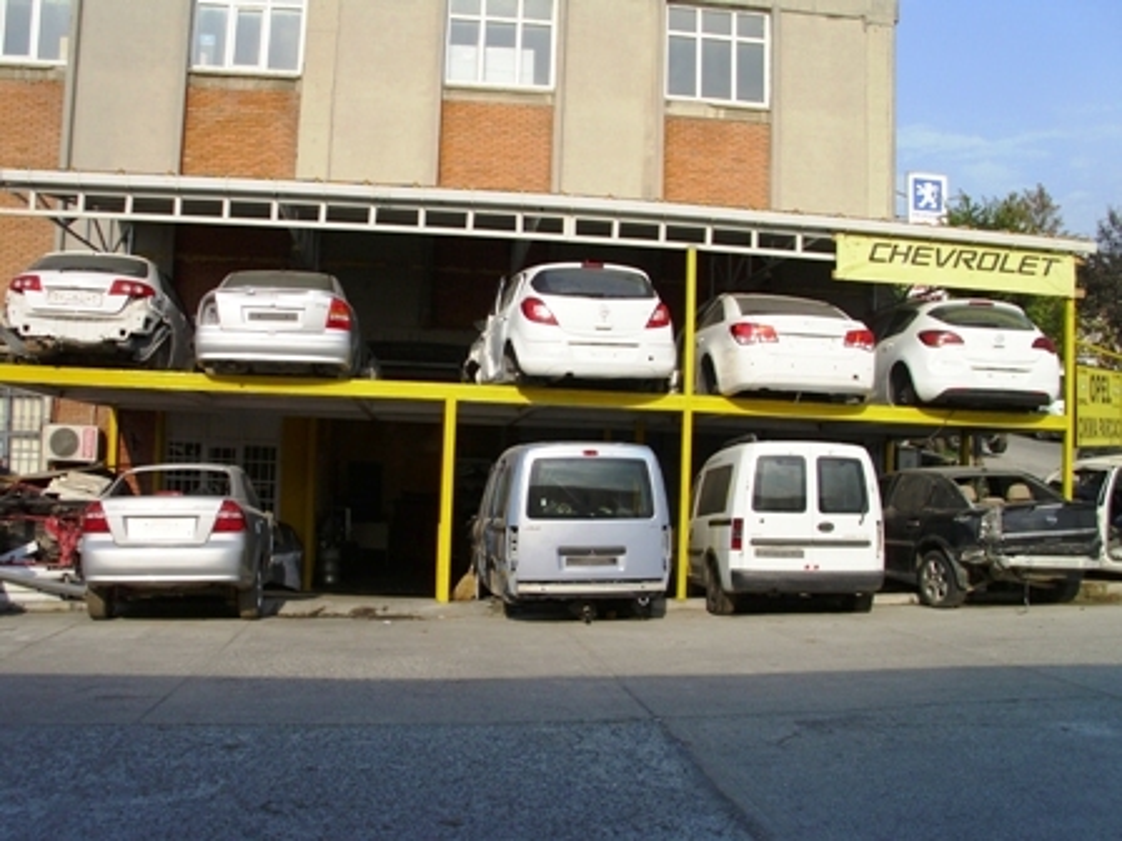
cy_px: 420
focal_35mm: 35
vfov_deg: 40.7
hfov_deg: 52.6
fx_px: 1134
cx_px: 561
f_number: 4.3
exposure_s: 1/469
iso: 50
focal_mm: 6.2
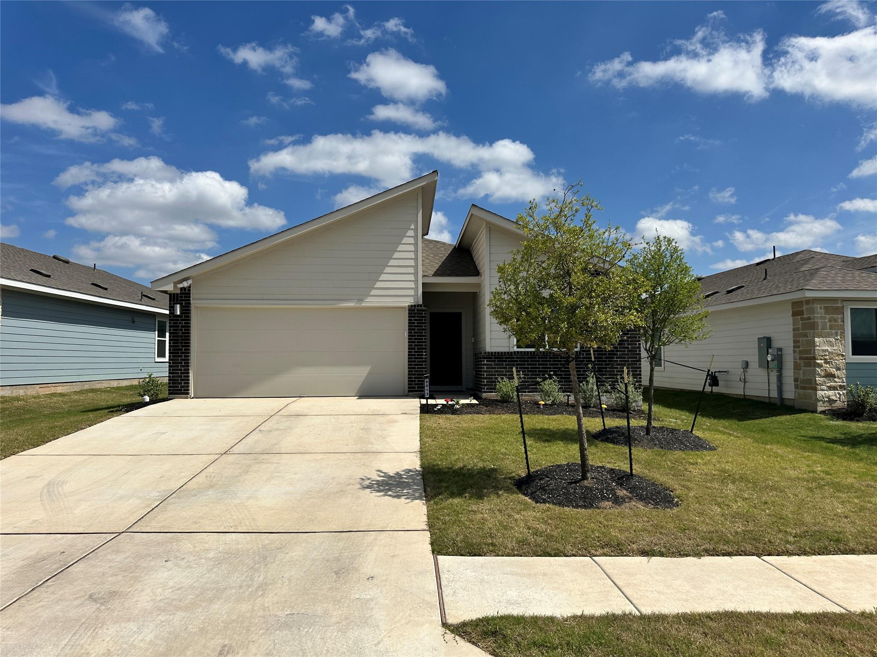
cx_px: 438
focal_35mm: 24
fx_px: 608
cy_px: 328
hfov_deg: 71.6
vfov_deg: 56.8
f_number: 1.78
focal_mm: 6.86
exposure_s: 1/10753
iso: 80
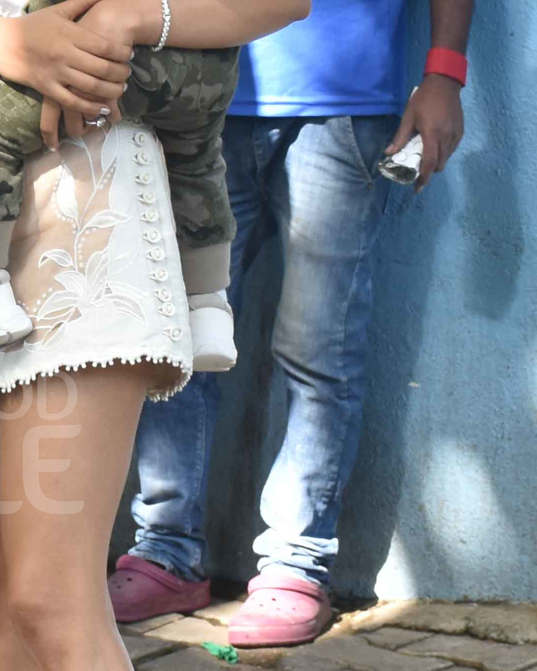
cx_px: -181
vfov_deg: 8.2
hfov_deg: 6.5
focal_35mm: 237
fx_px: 4709
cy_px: 253
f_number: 5.6
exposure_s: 1/125
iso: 400
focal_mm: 38
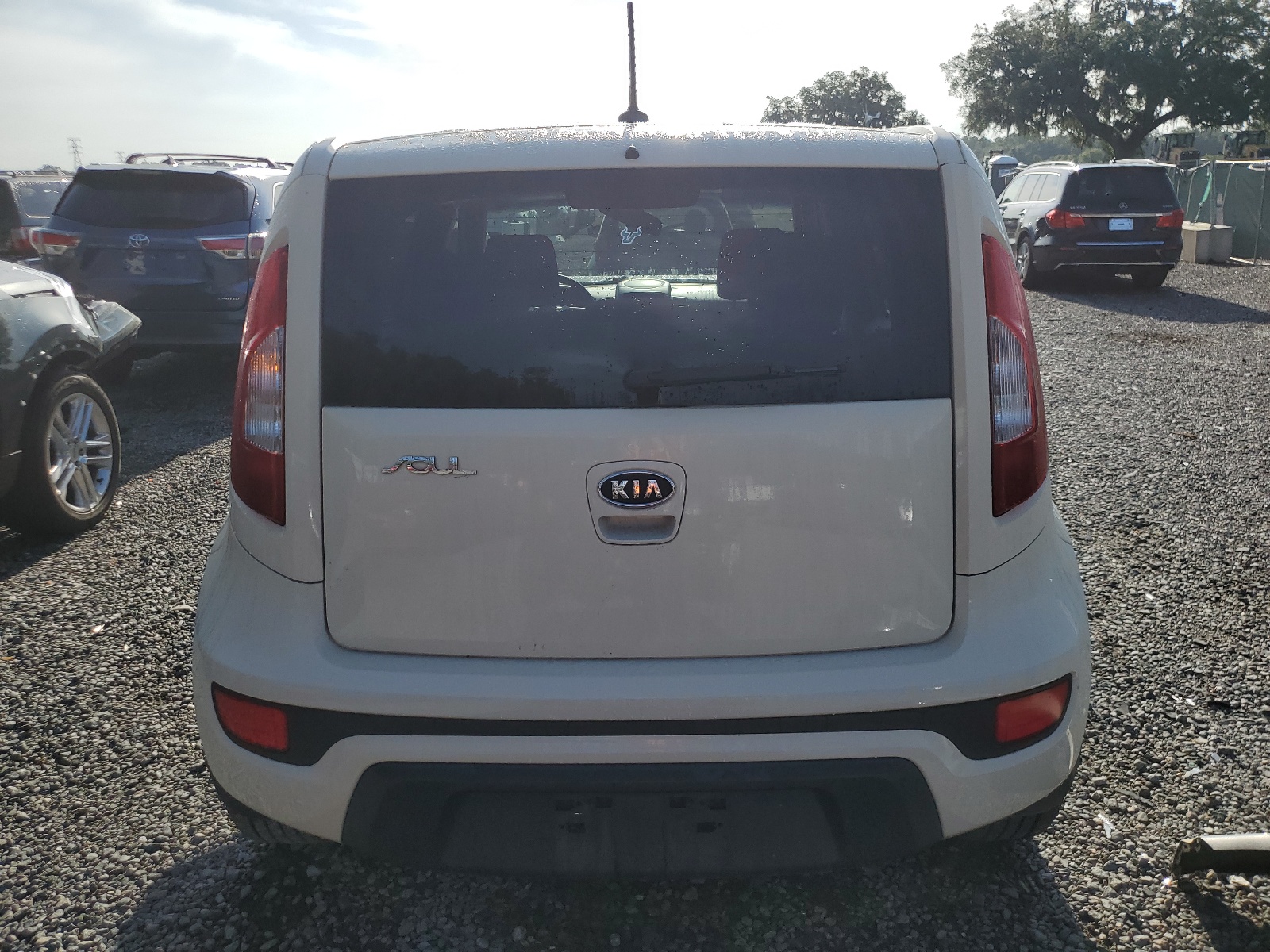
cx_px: 635
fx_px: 954
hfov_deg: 67.3
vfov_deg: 53.1
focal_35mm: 26
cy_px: 476
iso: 50
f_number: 1.5
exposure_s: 1/5000
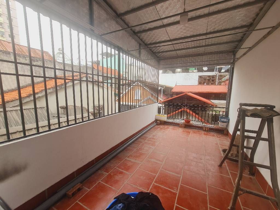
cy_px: 105
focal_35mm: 13
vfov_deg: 89.9
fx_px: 105
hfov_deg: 106.2
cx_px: 140
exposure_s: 1/100
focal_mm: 2.2
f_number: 2.2
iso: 64
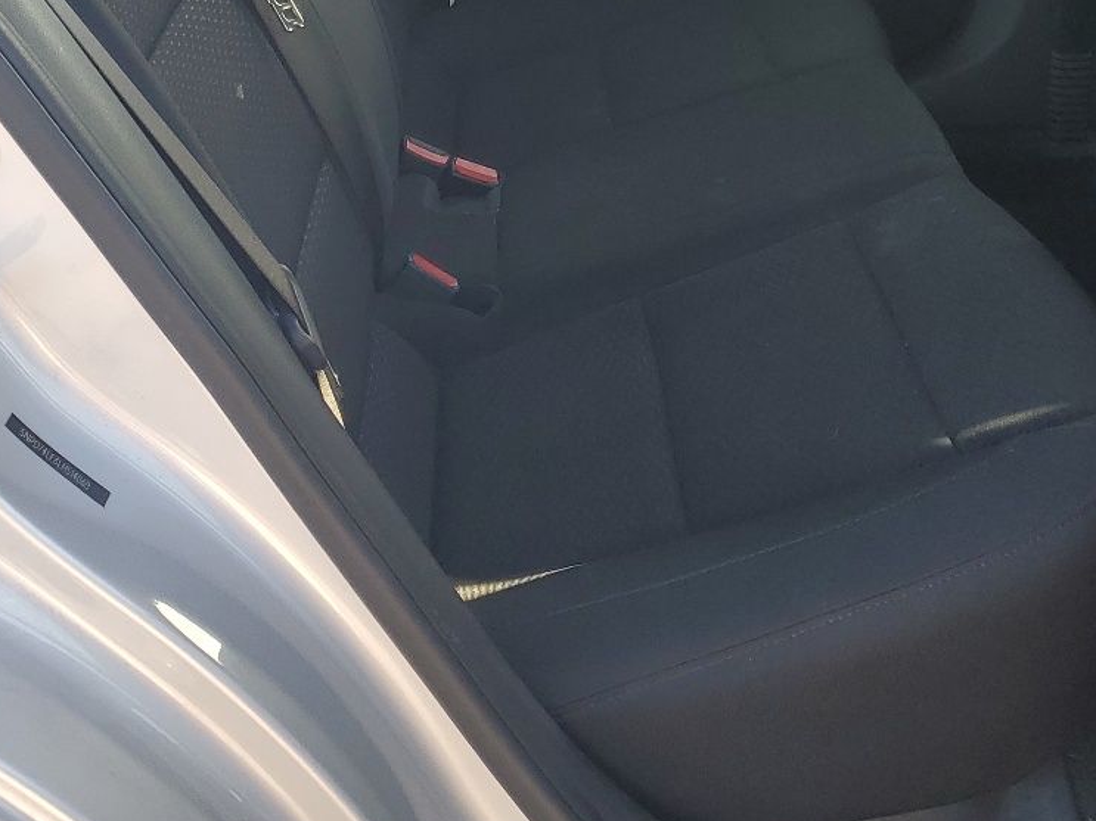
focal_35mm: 56
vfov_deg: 24.6
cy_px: -47
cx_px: 556
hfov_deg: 34.4
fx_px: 1773
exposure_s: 1/263
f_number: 1.5
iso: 50
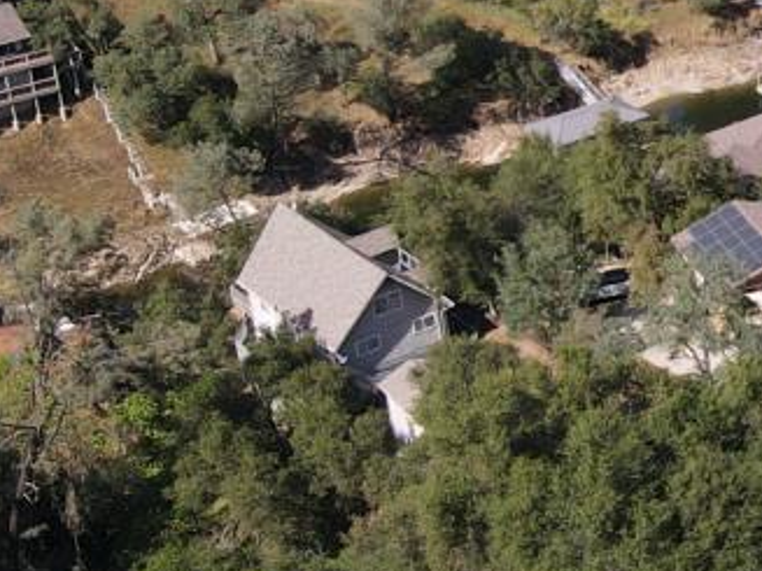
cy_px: 52
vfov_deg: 13.3
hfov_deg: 15.8
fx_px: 2421
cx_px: 1279
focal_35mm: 110
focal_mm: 4.5
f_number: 2.8
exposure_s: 1/500
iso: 100
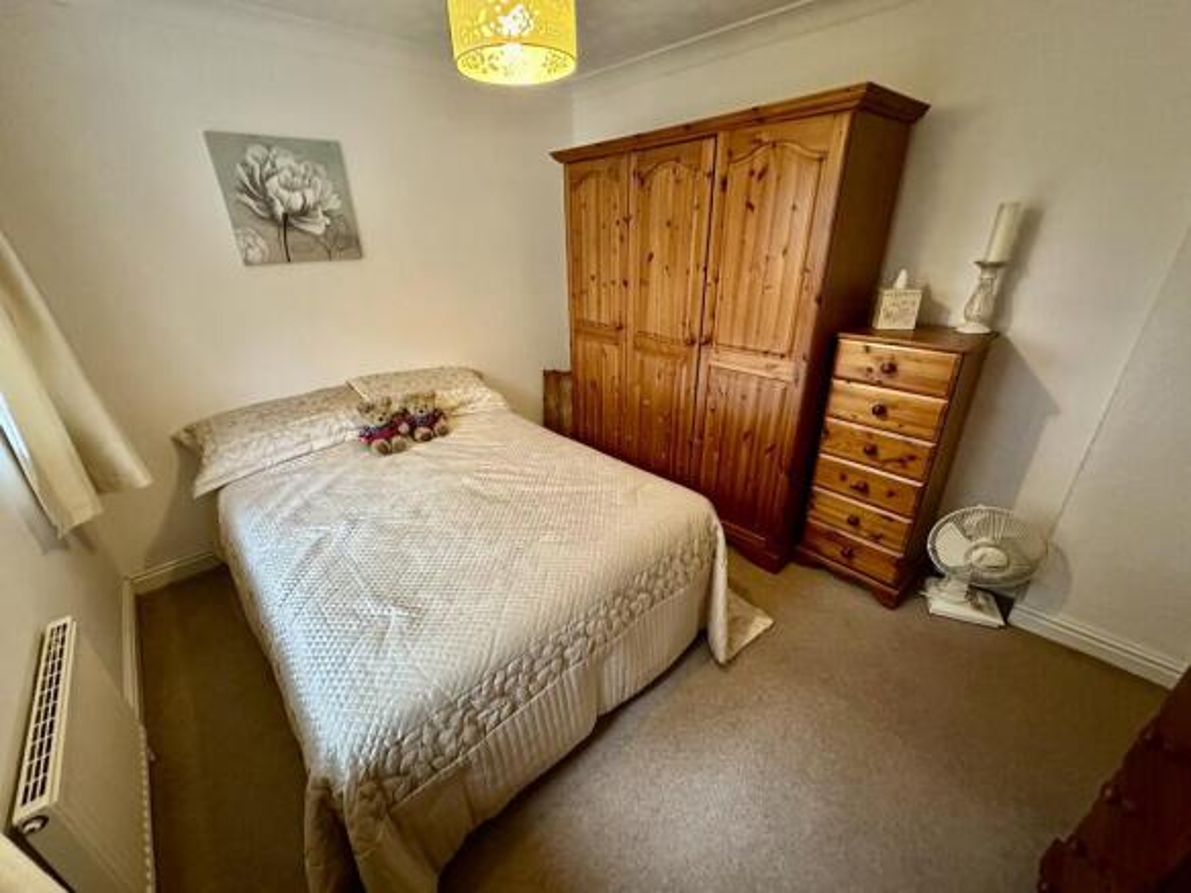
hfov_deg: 102.1
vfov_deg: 85.7
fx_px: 482
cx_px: 596
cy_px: 446
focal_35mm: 14
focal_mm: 2.22
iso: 800
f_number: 2.2
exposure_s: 1/50
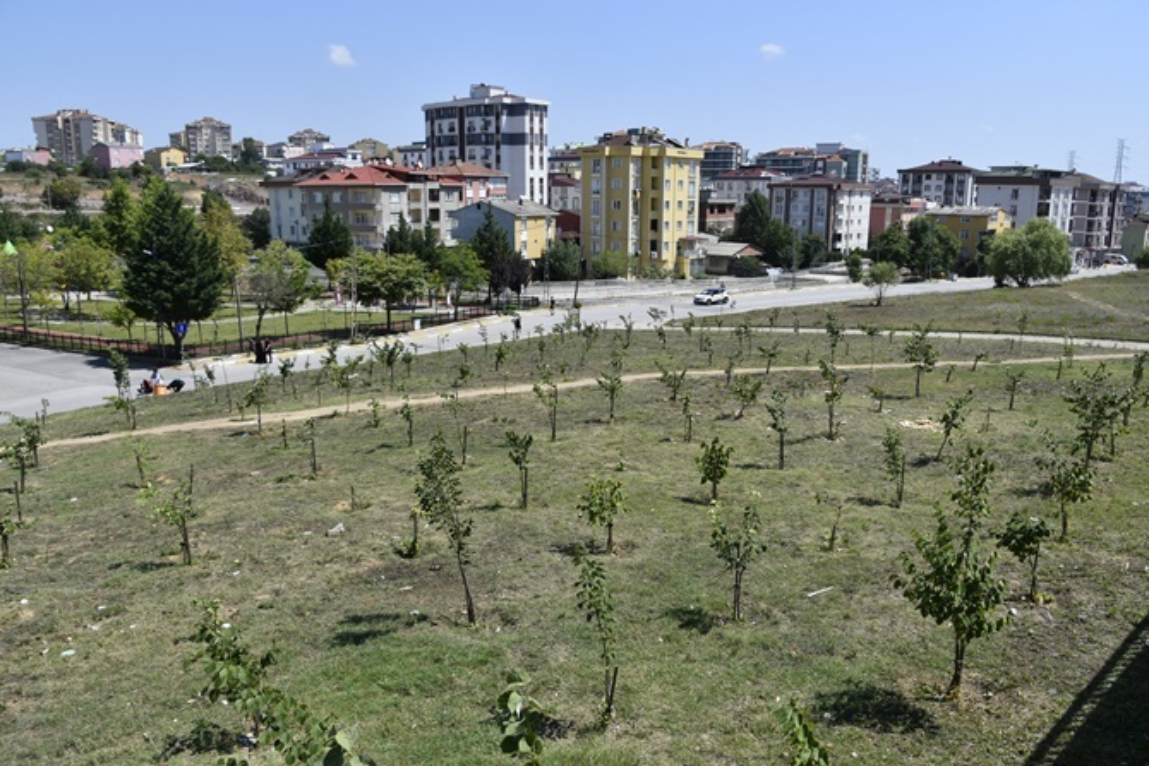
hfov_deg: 67.4
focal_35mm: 27
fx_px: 862
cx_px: 574
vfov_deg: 48.0
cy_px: 383
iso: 160
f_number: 8
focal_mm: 18
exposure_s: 1/500
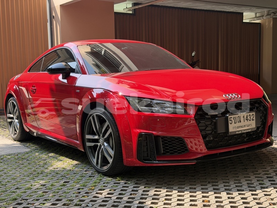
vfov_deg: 30.3
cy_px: 104
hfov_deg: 39.7
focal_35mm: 48
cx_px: 138
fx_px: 384
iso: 100
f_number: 1.78
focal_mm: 6.76
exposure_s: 1/939
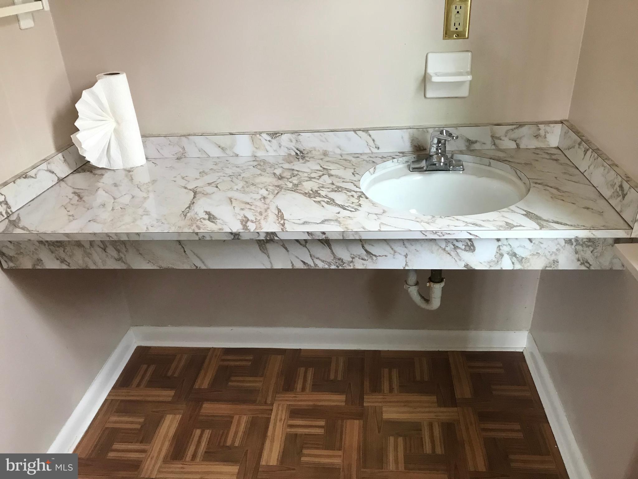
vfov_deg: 49.7
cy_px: 240
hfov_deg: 63.4
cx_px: 319
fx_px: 516
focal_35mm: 28
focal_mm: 3.99
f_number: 1.8
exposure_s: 1/30
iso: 40
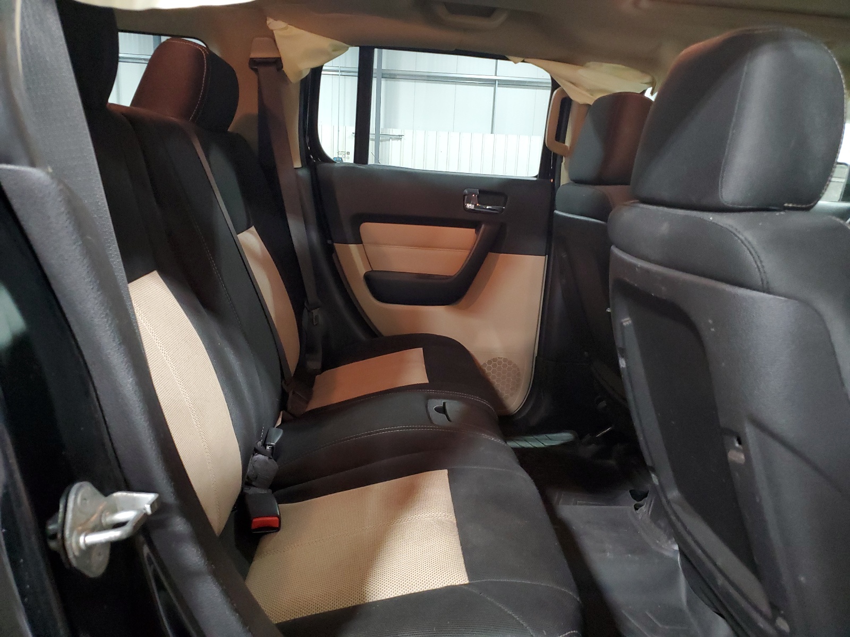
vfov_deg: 53.1
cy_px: 318
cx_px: 425
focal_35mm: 26
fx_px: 638
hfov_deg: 67.3
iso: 326
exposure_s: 1/15
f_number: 1.5
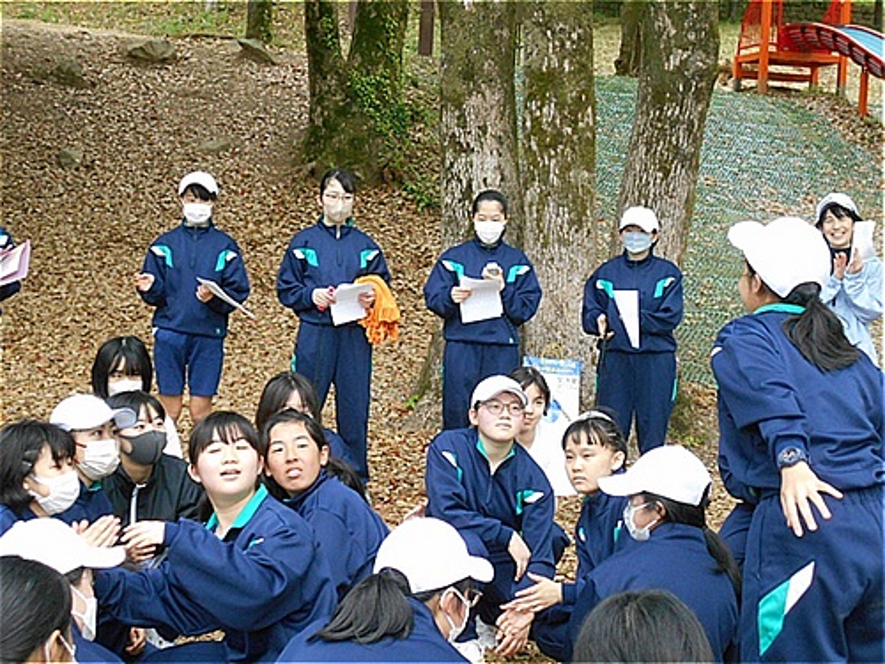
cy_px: 332
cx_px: 442
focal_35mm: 66
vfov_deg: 22.3
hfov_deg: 29.4
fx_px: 1687
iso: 500
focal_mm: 11.6
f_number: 5.3
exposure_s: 1/250
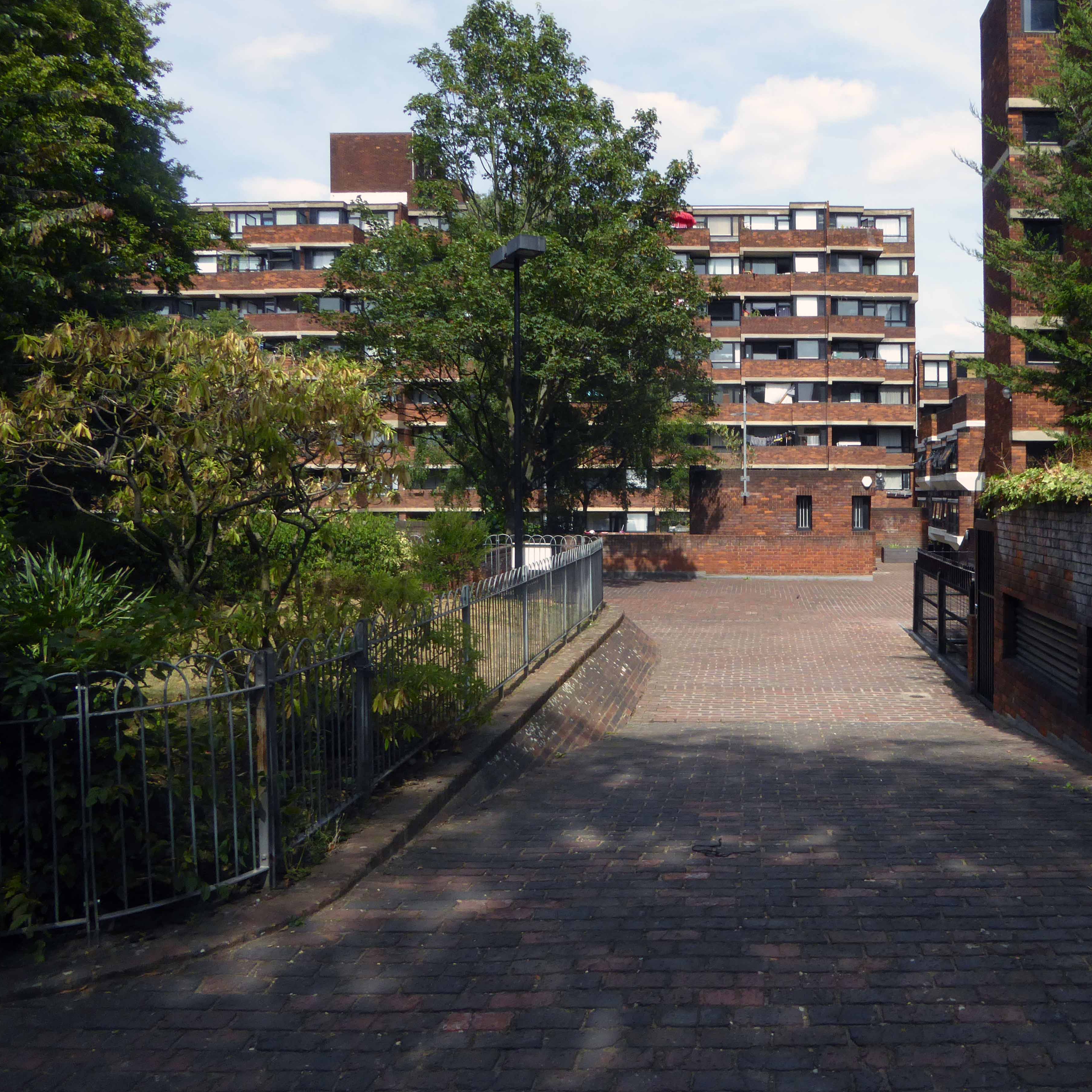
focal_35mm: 29
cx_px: 721
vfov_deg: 55.6
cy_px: 559
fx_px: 1035
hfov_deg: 54.6
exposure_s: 1/640
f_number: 5
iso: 200
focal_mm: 4.3
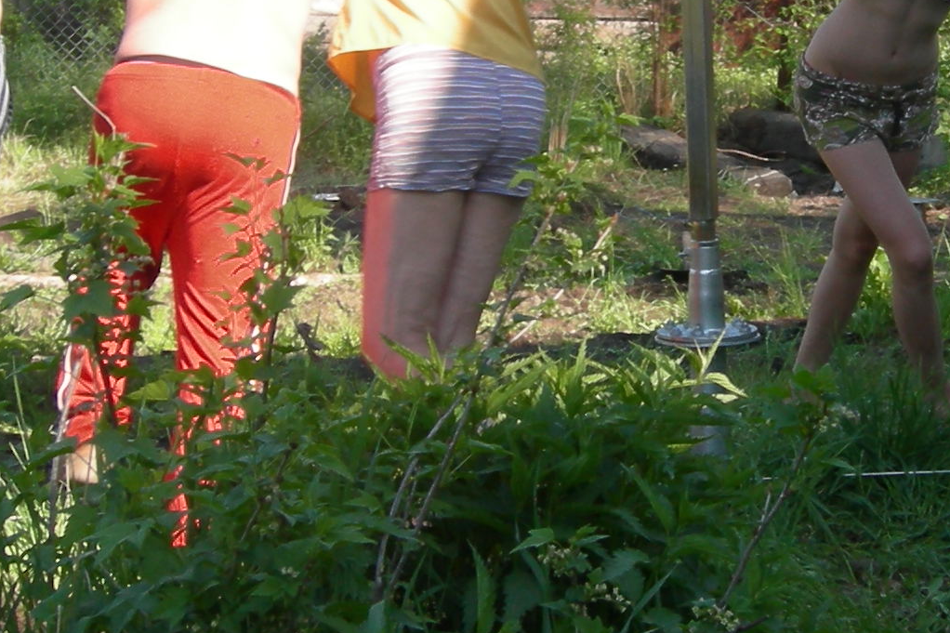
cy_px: 59
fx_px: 2506
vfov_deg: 14.2
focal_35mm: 95
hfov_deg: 21.1
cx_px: 798
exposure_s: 1/135
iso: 64
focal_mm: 7.5
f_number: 4.8
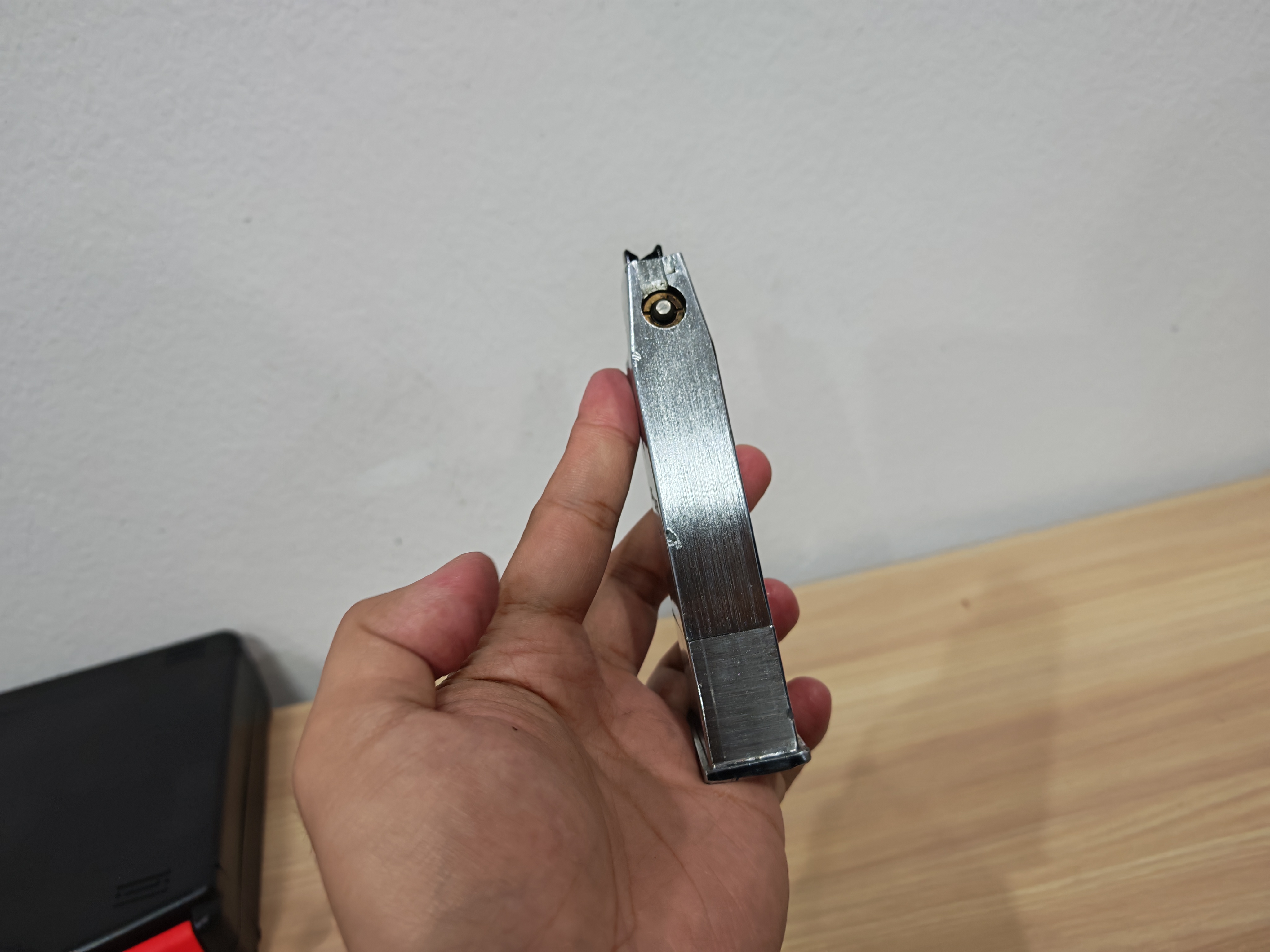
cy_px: 476
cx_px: 635
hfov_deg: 71.6
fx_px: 881
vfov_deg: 56.8
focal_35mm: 24
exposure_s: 1/100
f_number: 2
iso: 320
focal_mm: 6.83
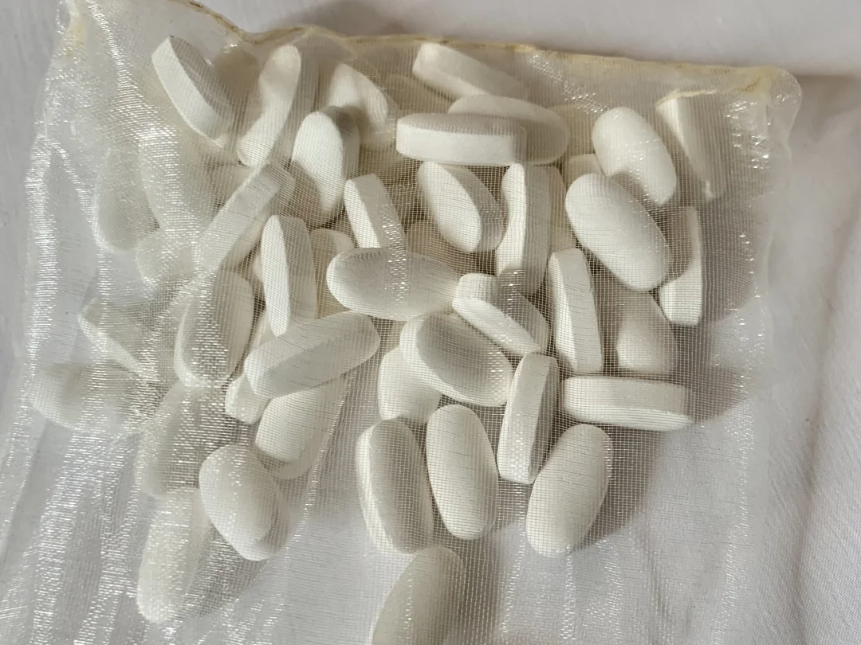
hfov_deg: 67.3
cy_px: 322
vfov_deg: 53.1
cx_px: 430
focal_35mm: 26
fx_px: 647
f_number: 1.8
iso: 100
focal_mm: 4.25
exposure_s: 1/110
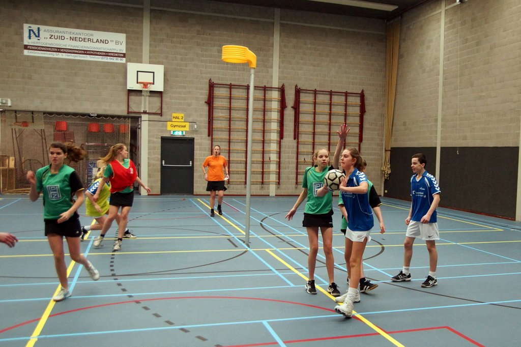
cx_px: 260
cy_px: 174
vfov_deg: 43.6
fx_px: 434
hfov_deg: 61.9
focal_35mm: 30
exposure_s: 1/200
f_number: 2.8
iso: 1600
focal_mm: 20
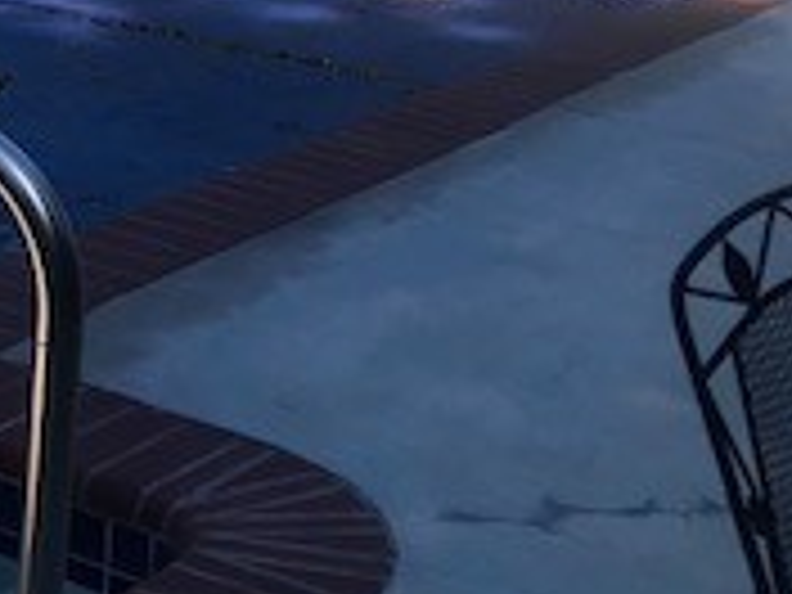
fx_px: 2334
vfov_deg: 13.8
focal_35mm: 102
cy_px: -238
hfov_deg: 18.8
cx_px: 18
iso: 20
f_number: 1.8
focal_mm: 3.99
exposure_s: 1/1520
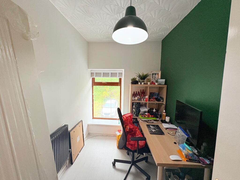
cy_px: 90
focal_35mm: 14
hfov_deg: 102.1
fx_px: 97
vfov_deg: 85.7
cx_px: 120
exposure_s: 1/99
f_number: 2.2
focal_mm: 2.22
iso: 125
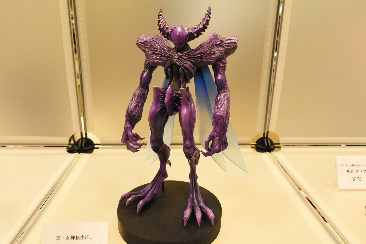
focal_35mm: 27
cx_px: 183
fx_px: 274
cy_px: 122
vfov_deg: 47.9
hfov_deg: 67.4
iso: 3200
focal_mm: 18
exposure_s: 1/60
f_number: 8
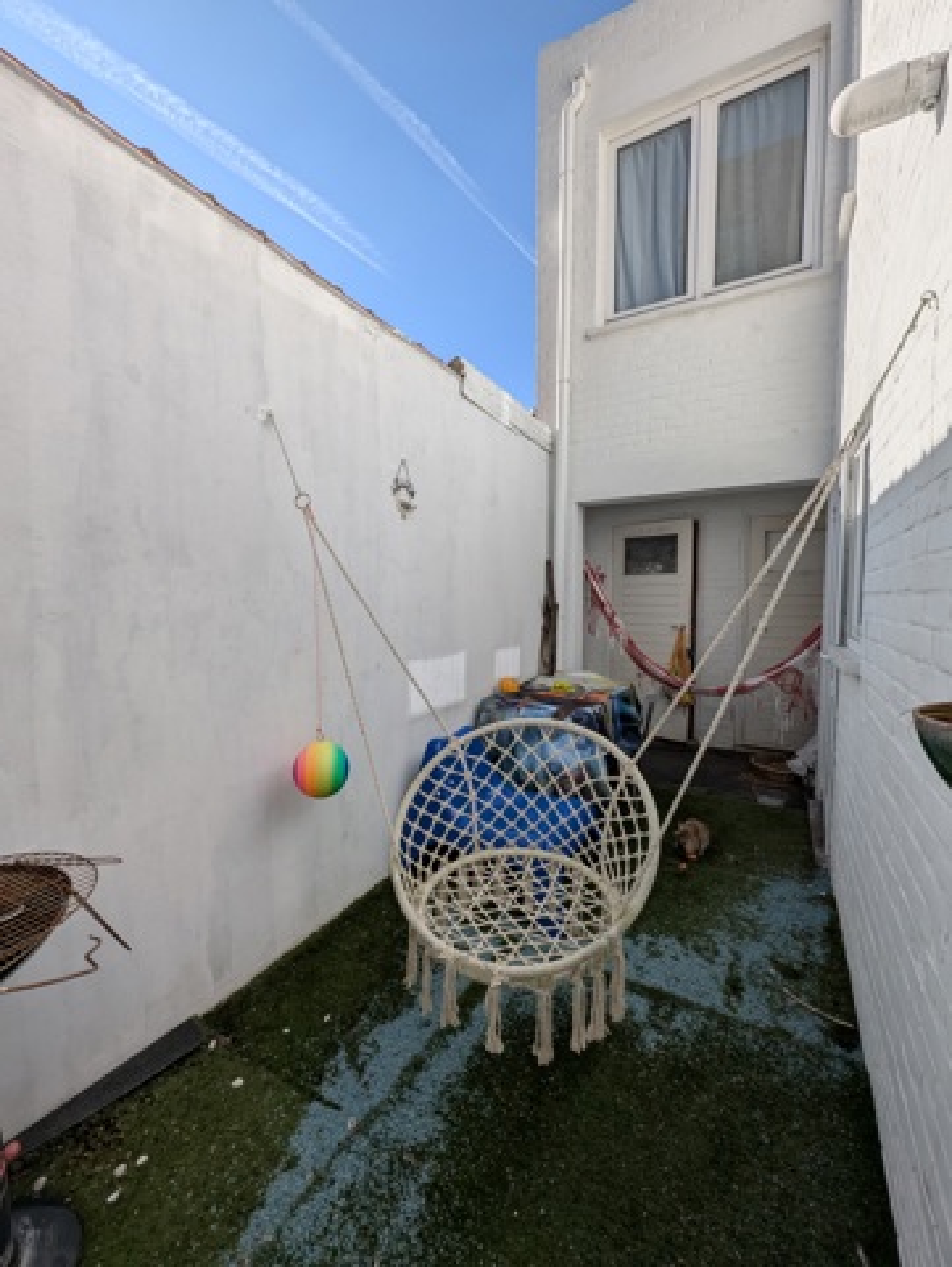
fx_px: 476
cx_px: 476
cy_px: 634
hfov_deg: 90.0
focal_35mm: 13
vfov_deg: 106.1
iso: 51
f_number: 2.2
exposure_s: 1/2398
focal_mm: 1.95
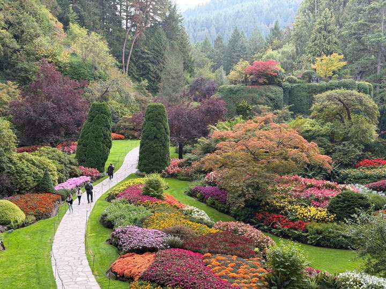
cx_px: 193
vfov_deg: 30.3
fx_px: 535
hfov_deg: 39.7
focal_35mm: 48
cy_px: 144
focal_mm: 6.76
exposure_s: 1/458
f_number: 1.78
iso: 80
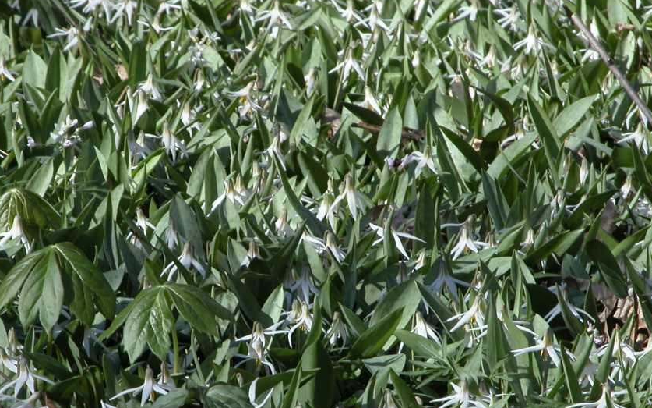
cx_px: 302
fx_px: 8067
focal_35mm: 454
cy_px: 330
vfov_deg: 2.9
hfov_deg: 4.6
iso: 100
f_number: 7.4
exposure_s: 1/100
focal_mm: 71.2
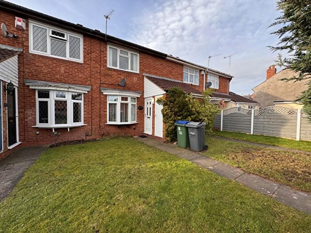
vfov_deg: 85.7
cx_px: 156
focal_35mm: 14
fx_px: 126
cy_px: 116
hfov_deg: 102.1
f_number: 2.2
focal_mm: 2.22
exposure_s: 1/522
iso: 40
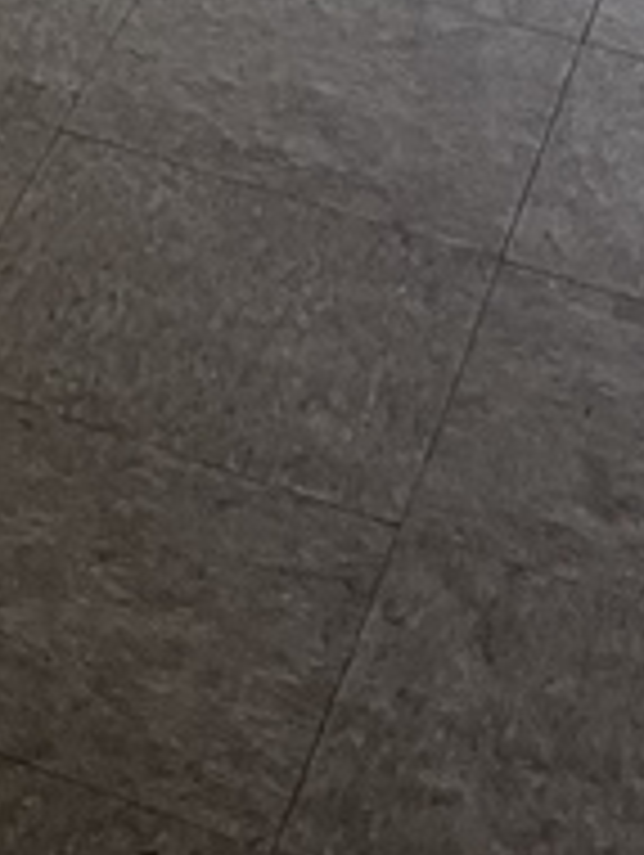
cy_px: -1377
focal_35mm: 142
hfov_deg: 9.4
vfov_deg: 11.0
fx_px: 3515
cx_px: -860
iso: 160
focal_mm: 5.1
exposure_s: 1/60
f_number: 1.6
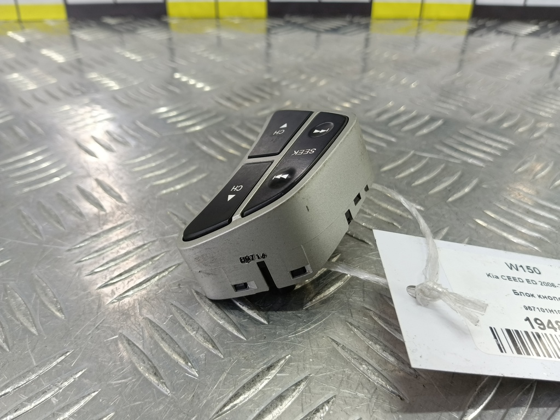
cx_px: 280
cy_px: 210
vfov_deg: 58.9
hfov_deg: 73.9
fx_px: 372
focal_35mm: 23
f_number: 1.6
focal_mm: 4.11
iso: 136
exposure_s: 1/50
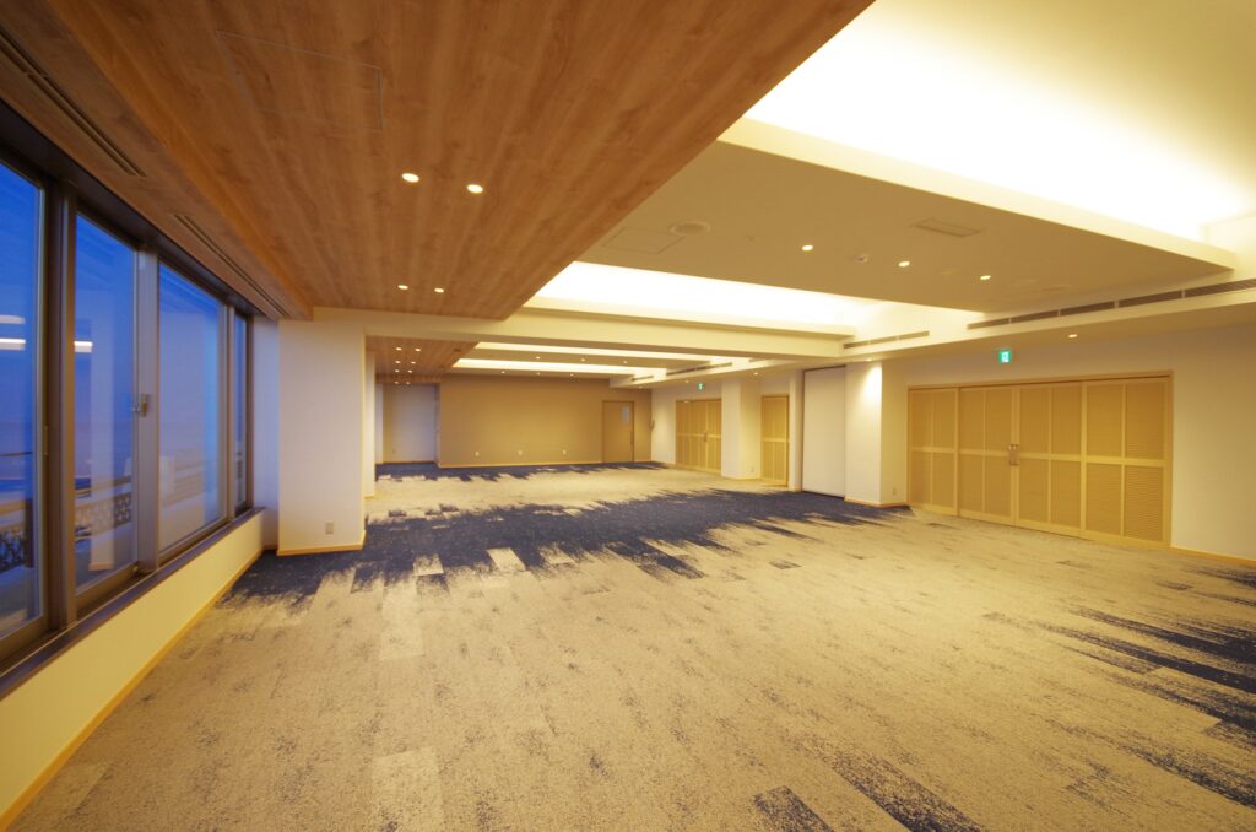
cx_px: 628
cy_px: 416
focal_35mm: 15
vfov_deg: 77.1
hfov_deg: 100.5
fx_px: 522
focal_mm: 10
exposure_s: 1/30
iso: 400
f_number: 5.6
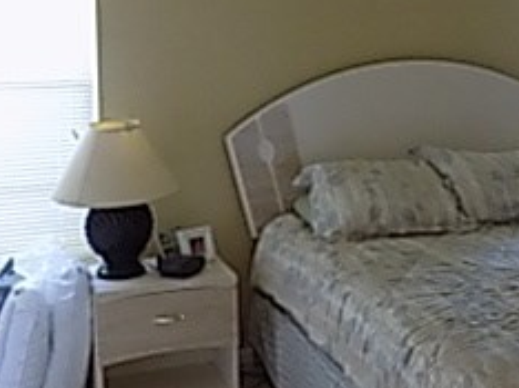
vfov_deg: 23.1
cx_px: 501
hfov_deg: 29.1
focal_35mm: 63
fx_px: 944
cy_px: 120
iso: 400
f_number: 3.1
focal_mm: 4
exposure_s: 1/13
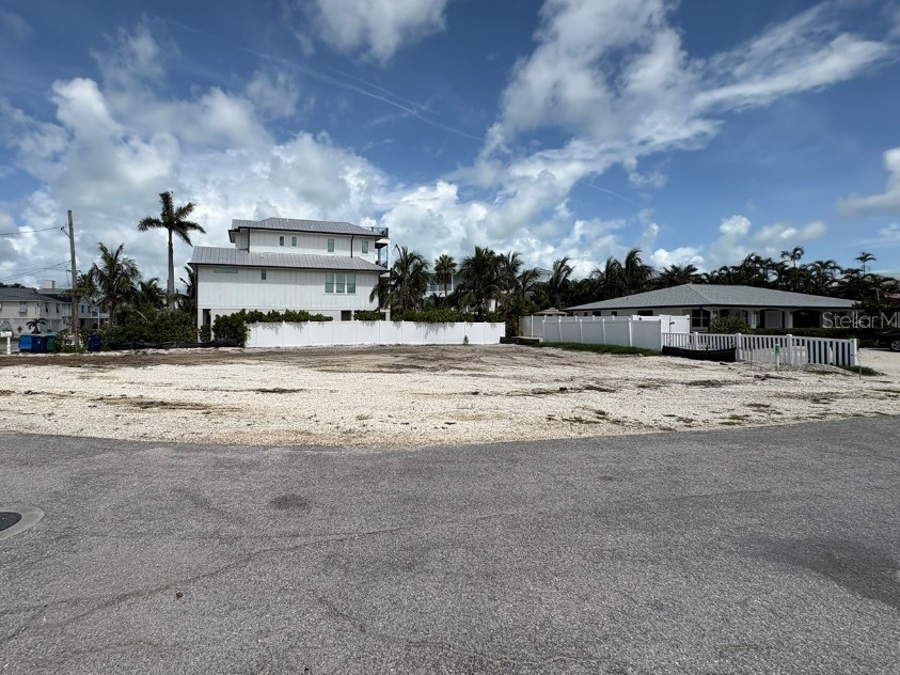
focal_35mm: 17
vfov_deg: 74.7
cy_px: 319
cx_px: 376
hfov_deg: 90.2
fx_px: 442
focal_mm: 2.22
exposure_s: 1/3906
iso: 50
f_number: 2.2
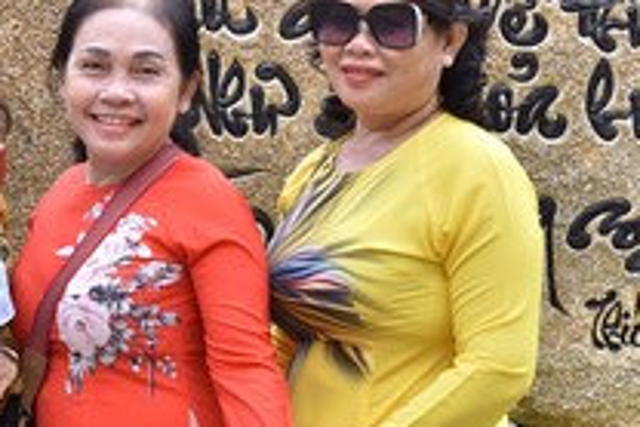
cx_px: 43
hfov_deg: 13.5
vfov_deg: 9.2
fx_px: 2668
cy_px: 124
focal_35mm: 150
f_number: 5
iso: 250
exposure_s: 1/200
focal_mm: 48
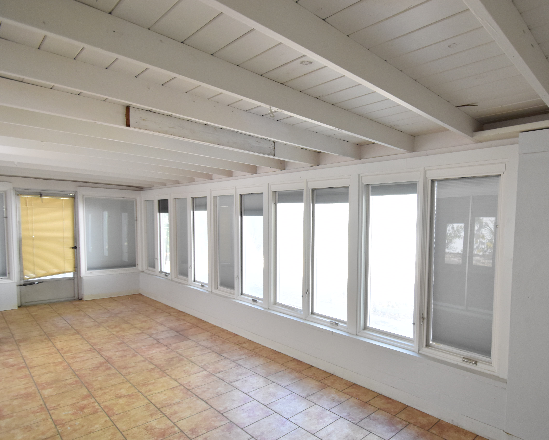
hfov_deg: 77.7
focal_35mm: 20
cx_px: 367
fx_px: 325
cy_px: 243
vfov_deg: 67.9
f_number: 3.5
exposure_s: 1/90
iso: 800
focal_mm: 10
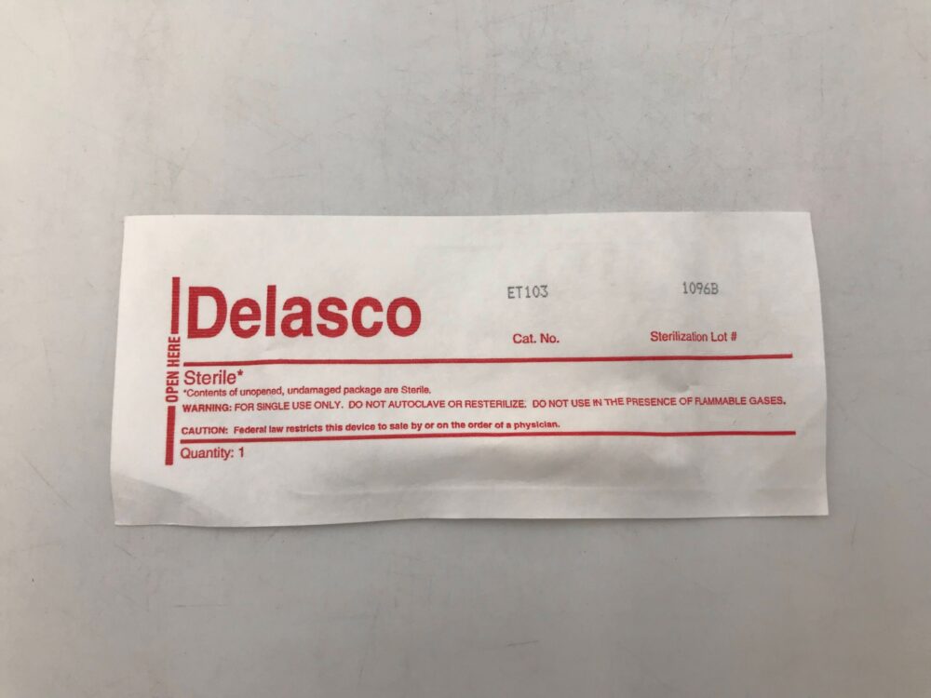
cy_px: 349
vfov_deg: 49.7
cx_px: 466
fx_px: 753
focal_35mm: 28
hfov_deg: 63.4
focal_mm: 3.99
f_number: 1.8
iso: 25
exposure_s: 1/60
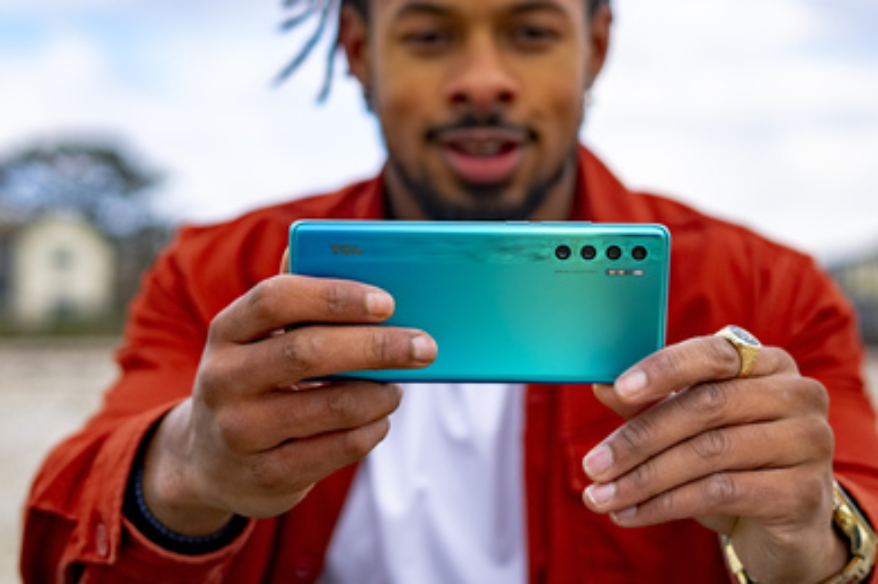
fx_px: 1926
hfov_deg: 25.7
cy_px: 209
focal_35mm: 79
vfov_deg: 17.2
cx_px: 485
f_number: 2.8
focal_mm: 50
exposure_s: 1/1250
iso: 320
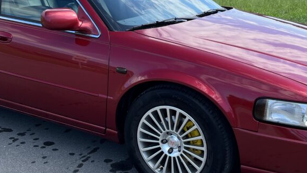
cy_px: 78
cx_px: 135
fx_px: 456
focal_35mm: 56
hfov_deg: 37.2
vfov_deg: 21.5
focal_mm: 5.1
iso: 50
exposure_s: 1/1075
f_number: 1.6
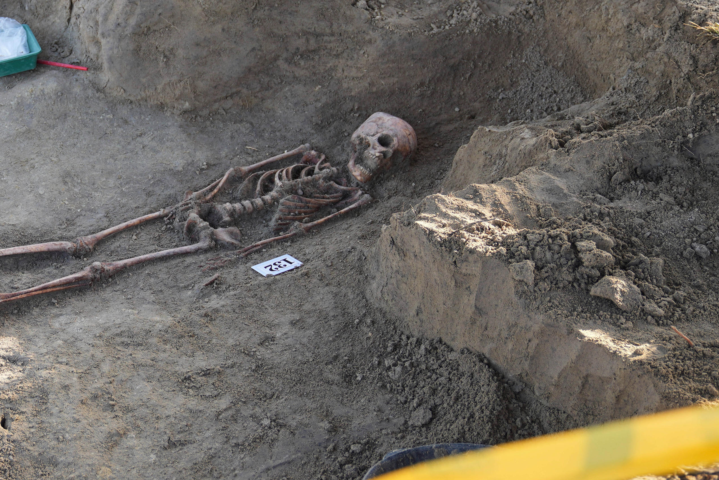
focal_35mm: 65
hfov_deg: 29.6
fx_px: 1298
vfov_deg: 20.9
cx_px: 62
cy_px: 187
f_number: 2.8
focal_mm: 33
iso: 125
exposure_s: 1/200
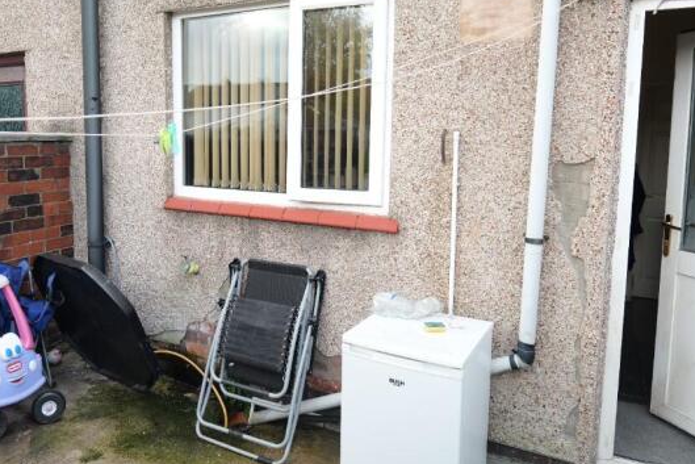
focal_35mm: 26
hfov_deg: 69.1
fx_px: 502
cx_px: 302
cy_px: 187
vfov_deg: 49.3
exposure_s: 1/60
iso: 250
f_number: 3.6
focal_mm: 21
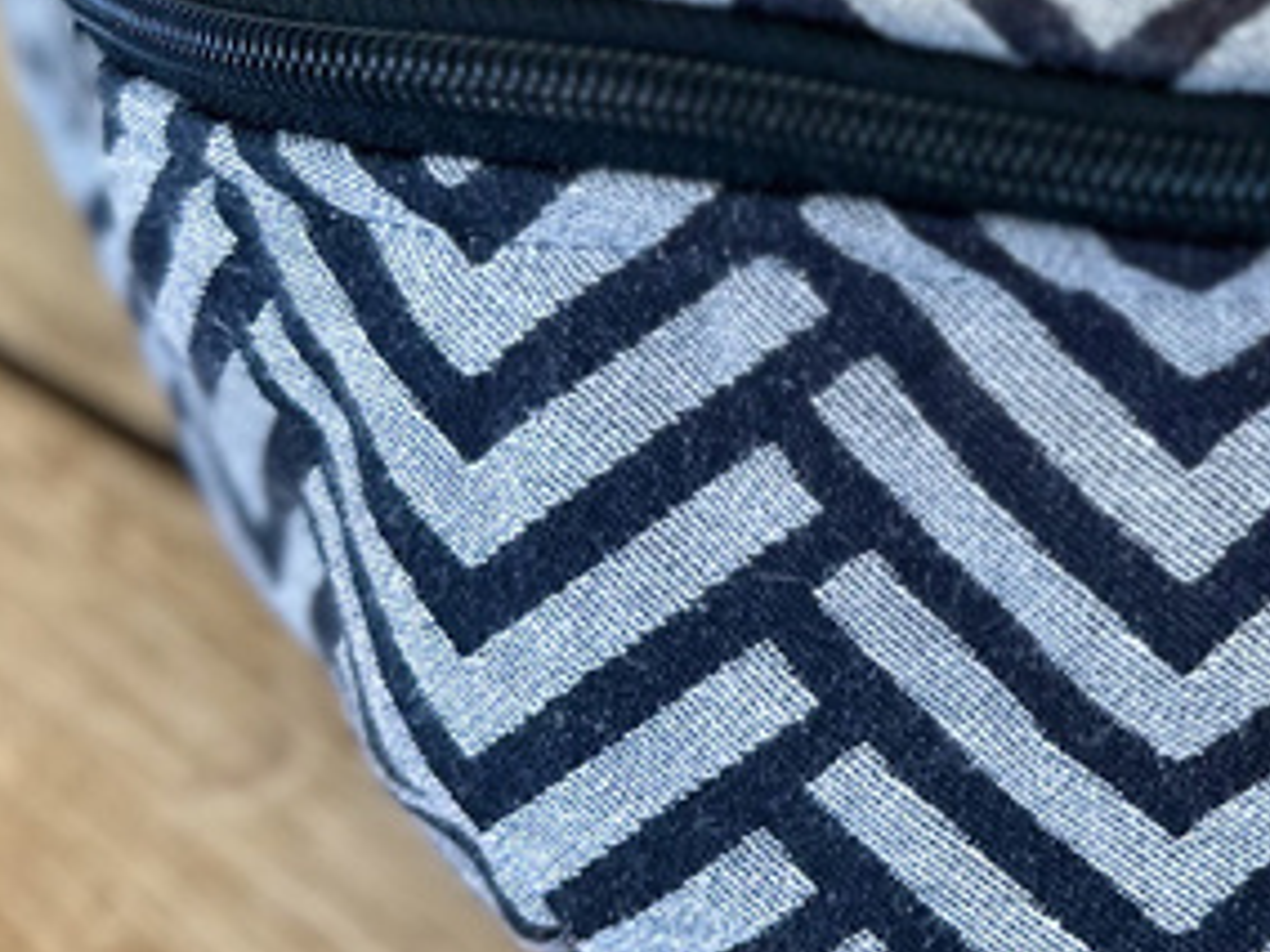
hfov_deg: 24.0
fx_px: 2788
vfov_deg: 19.0
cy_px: 83
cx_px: 1400
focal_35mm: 76
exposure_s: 1/121
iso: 80
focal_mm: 6.86
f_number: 1.78
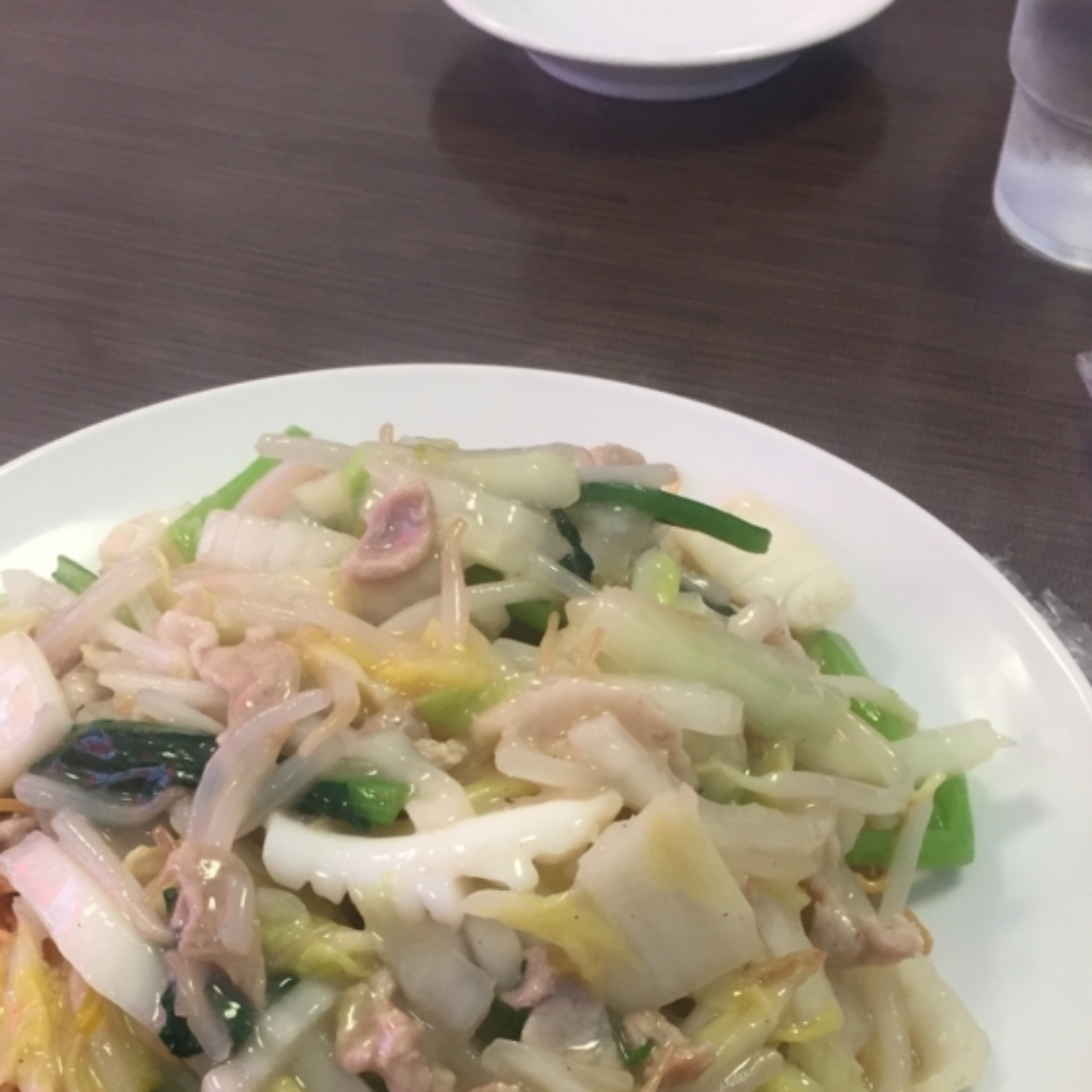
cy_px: 914
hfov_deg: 35.9
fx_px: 1677
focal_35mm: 47
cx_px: 415
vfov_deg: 34.6
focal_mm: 4.15
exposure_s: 1/30
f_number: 2.2
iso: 40
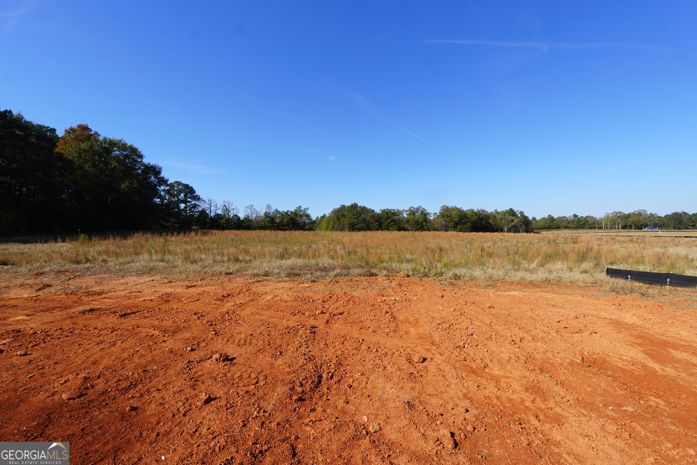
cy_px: 232
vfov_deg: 77.3
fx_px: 290
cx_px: 348
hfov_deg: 100.4
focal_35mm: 15
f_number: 10
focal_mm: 10
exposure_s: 1/160
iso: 100
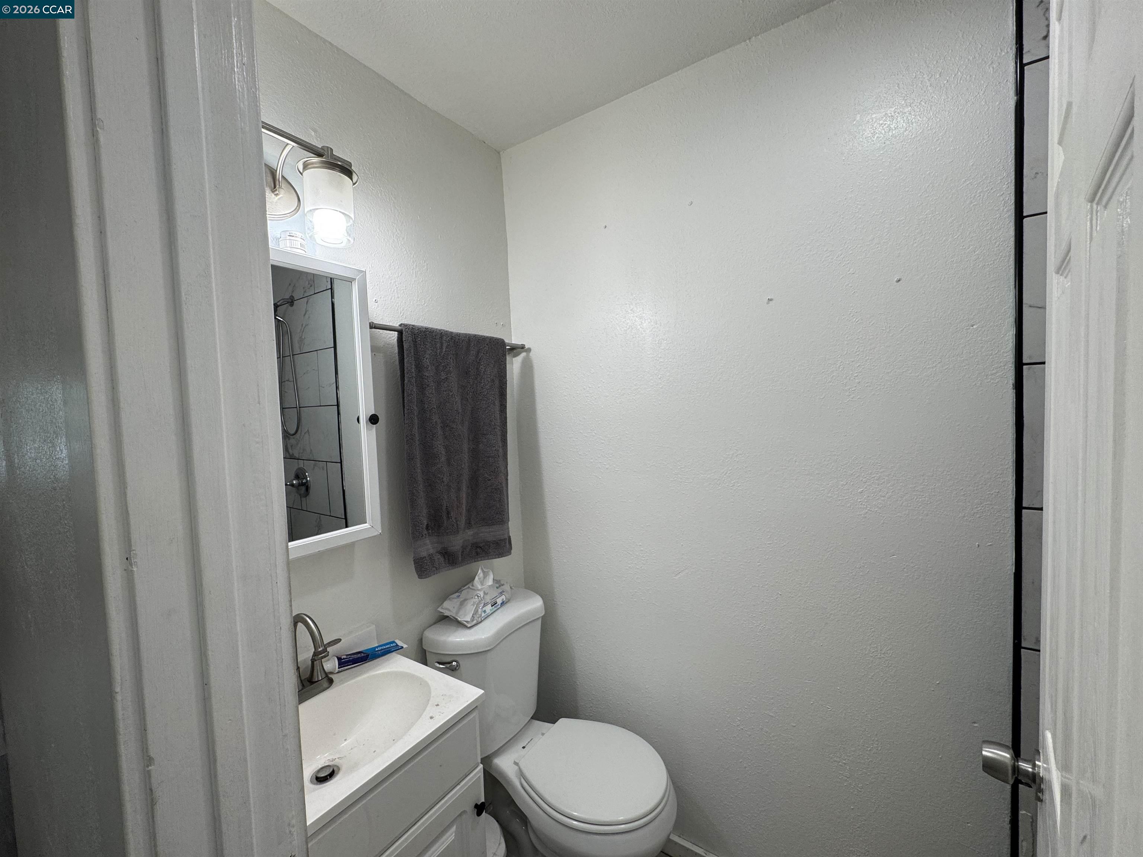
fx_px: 462
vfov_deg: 85.7
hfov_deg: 102.1
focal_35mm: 14
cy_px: 428
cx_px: 572
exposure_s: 1/120
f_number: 2.2
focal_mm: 2.22
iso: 64
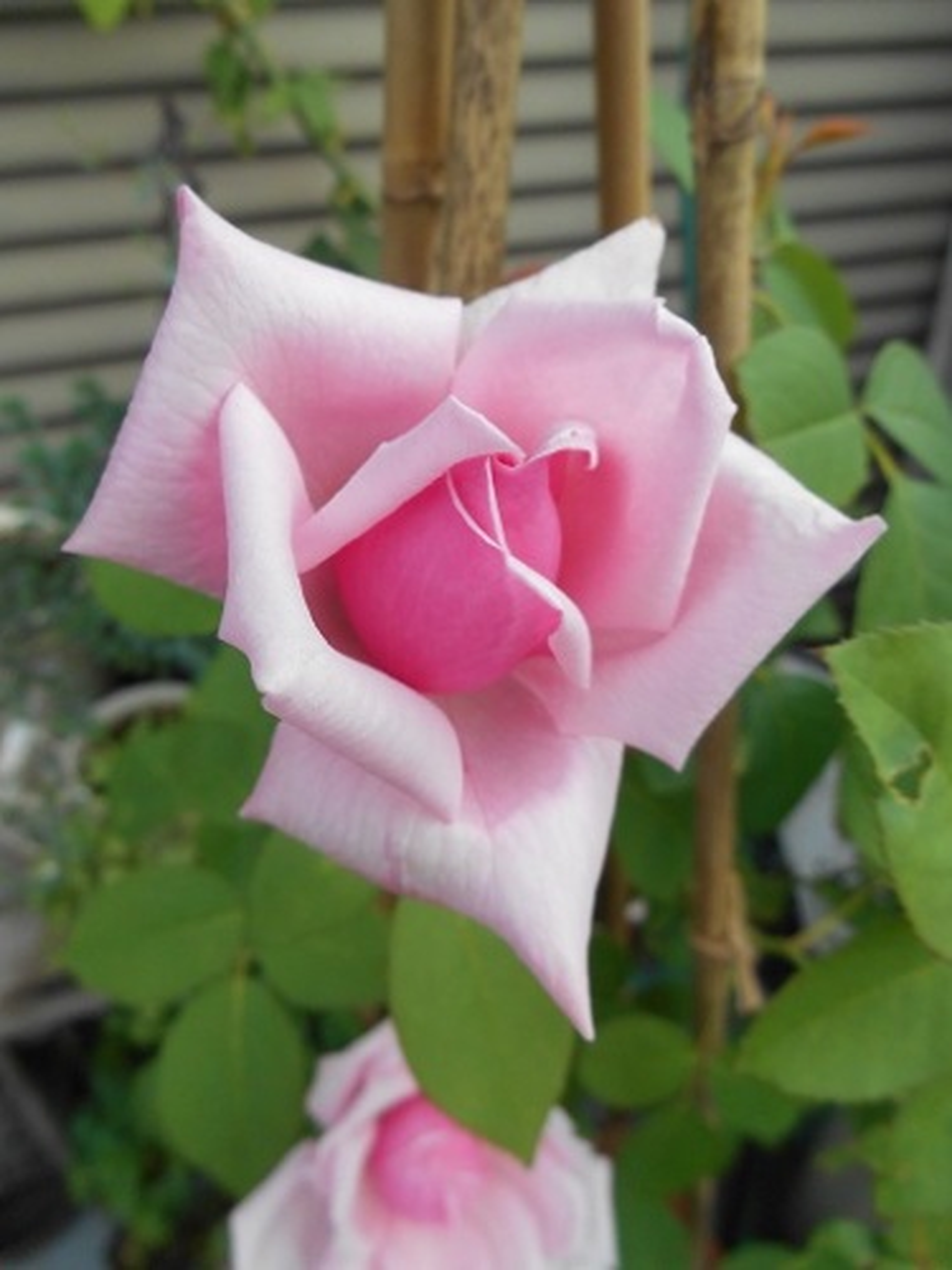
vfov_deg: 67.3
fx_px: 953
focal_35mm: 26
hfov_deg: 53.1
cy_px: 635
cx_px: 476
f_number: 3.4
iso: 220
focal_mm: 4.7
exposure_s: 1/250
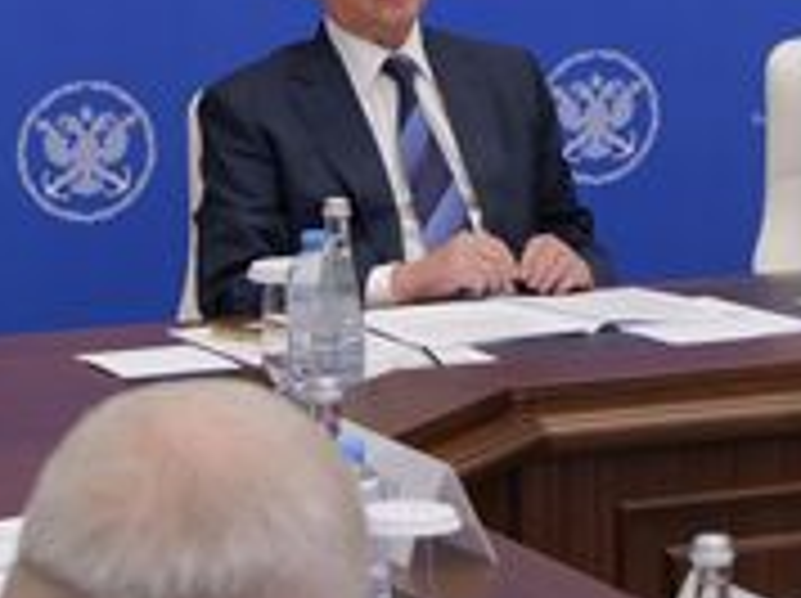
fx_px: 5130
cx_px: 1071
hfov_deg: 8.8
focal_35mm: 222
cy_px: 74
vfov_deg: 6.7
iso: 500
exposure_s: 1/100
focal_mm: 62
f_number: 5.6
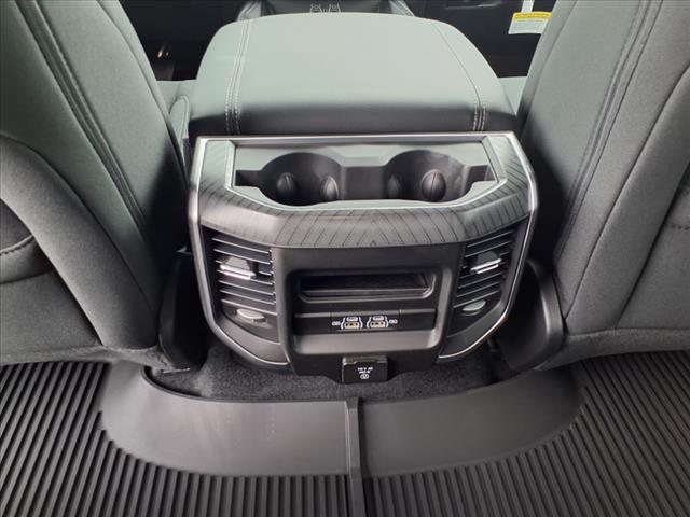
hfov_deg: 65.3
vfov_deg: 51.4
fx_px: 538
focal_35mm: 27
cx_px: 345
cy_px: 258
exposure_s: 1/40
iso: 125
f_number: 1.9
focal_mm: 3.58
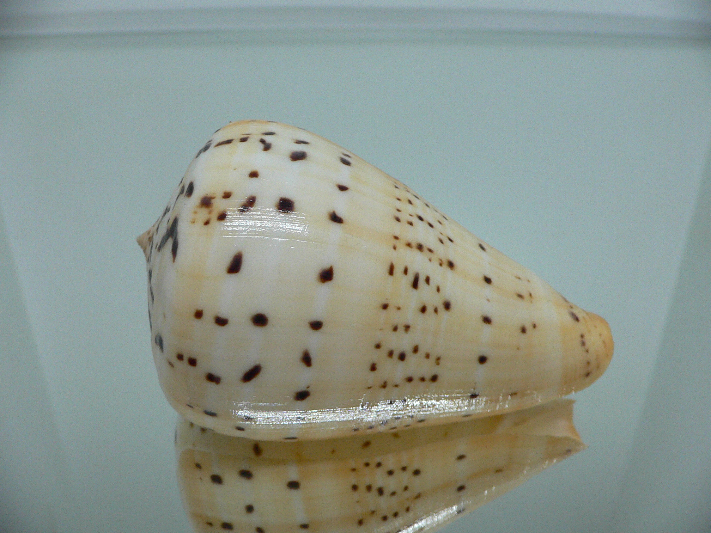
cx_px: 356
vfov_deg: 40.7
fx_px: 719
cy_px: 266
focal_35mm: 35
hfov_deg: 52.6
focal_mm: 4.6
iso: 200
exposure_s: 1/60
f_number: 2.8
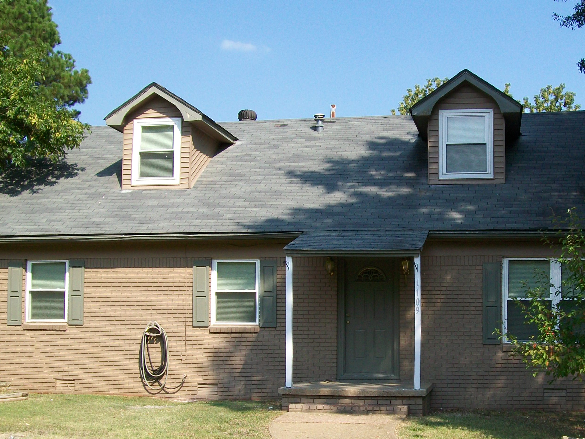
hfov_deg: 37.9
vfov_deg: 28.9
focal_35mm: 50
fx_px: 845
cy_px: 298
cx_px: 378
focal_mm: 6
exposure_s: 1/320
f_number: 4.8
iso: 64
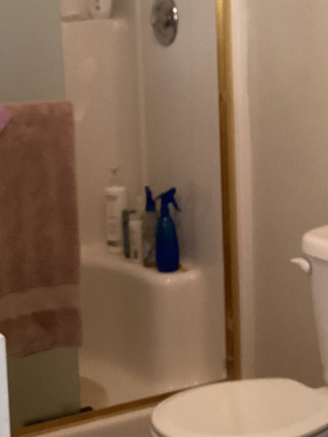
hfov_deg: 18.6
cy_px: 144
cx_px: 197
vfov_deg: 24.6
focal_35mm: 79
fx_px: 998
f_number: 2.4
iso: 320
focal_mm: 3.3
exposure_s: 1/40
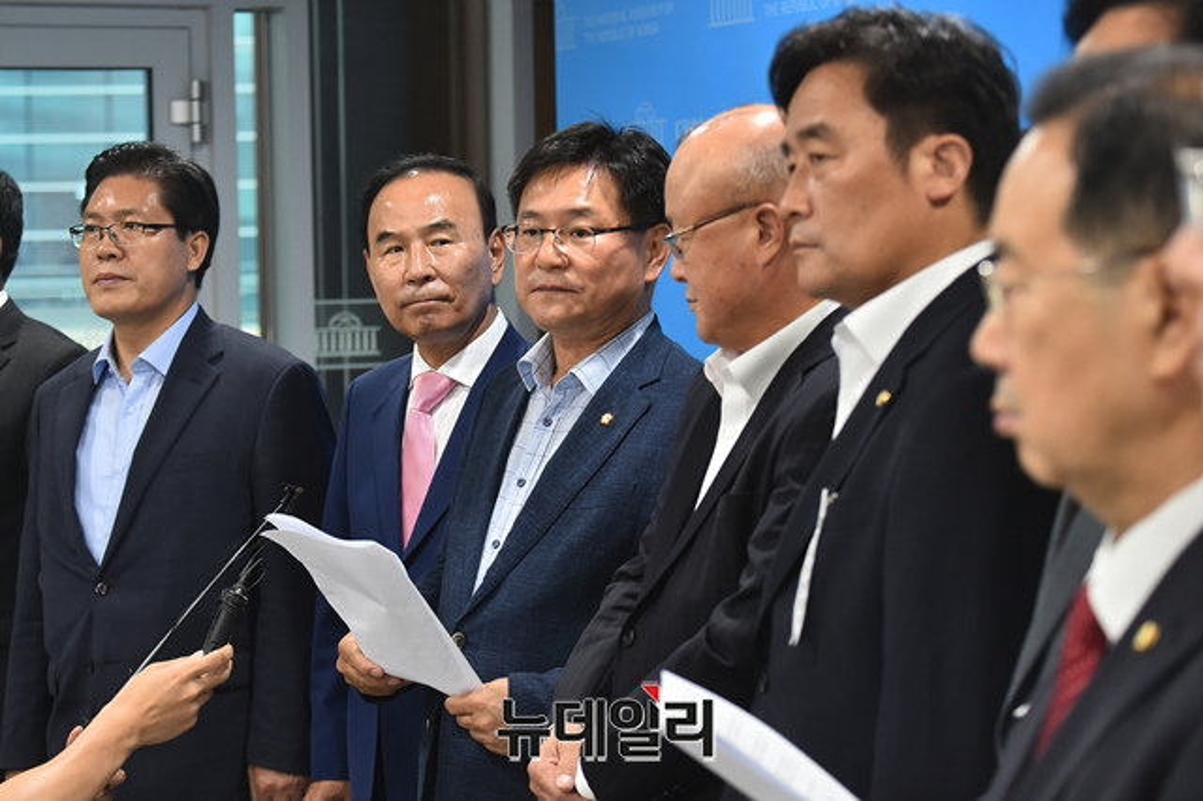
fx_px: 2672
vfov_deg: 17.0
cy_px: 400
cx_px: 602
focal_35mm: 80
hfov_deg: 25.4
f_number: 5
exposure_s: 1/250
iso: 2500
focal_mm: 80
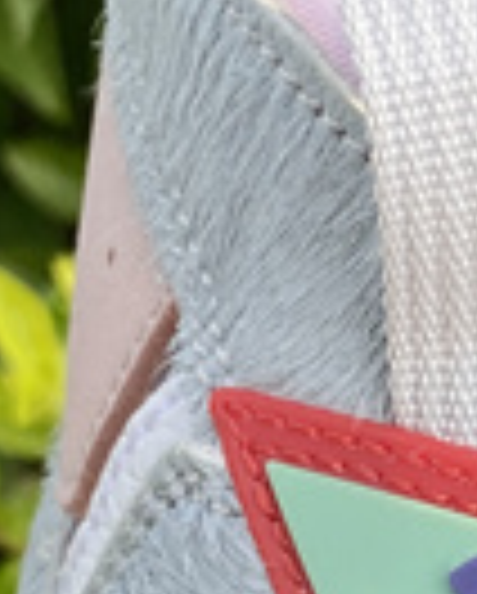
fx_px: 3328
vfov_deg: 10.1
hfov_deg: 8.2
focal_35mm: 189
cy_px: 702
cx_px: 495
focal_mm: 4.25
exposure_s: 1/208
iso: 32
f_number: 1.8
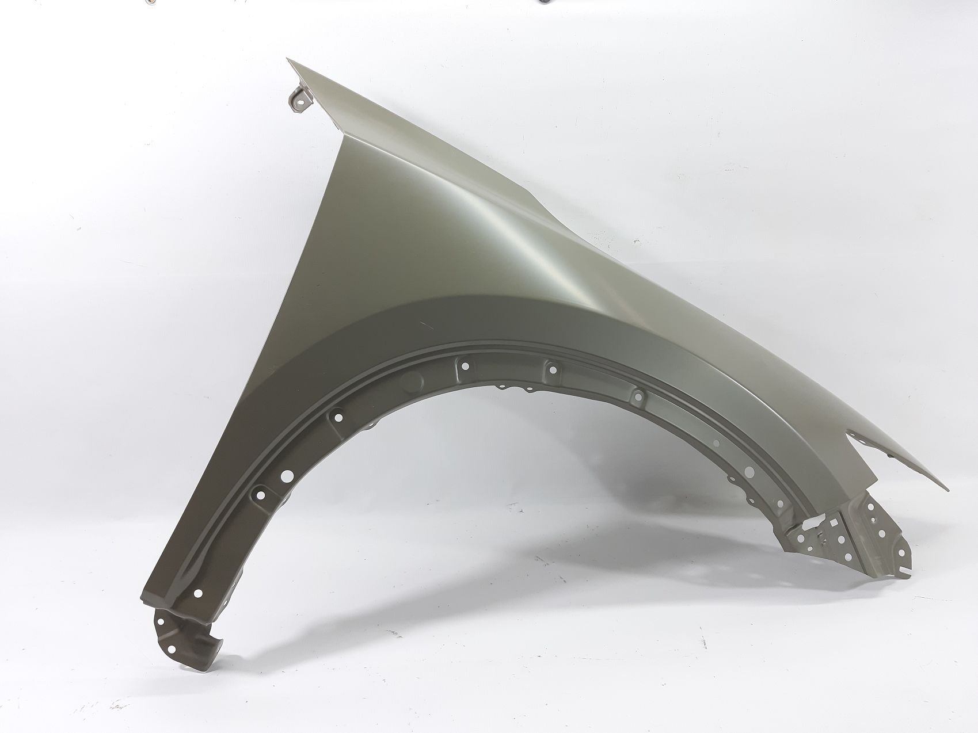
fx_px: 763
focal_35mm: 27
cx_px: 489
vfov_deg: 51.3
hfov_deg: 65.3
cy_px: 366
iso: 64
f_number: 1.7
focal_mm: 3.93
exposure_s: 1/50
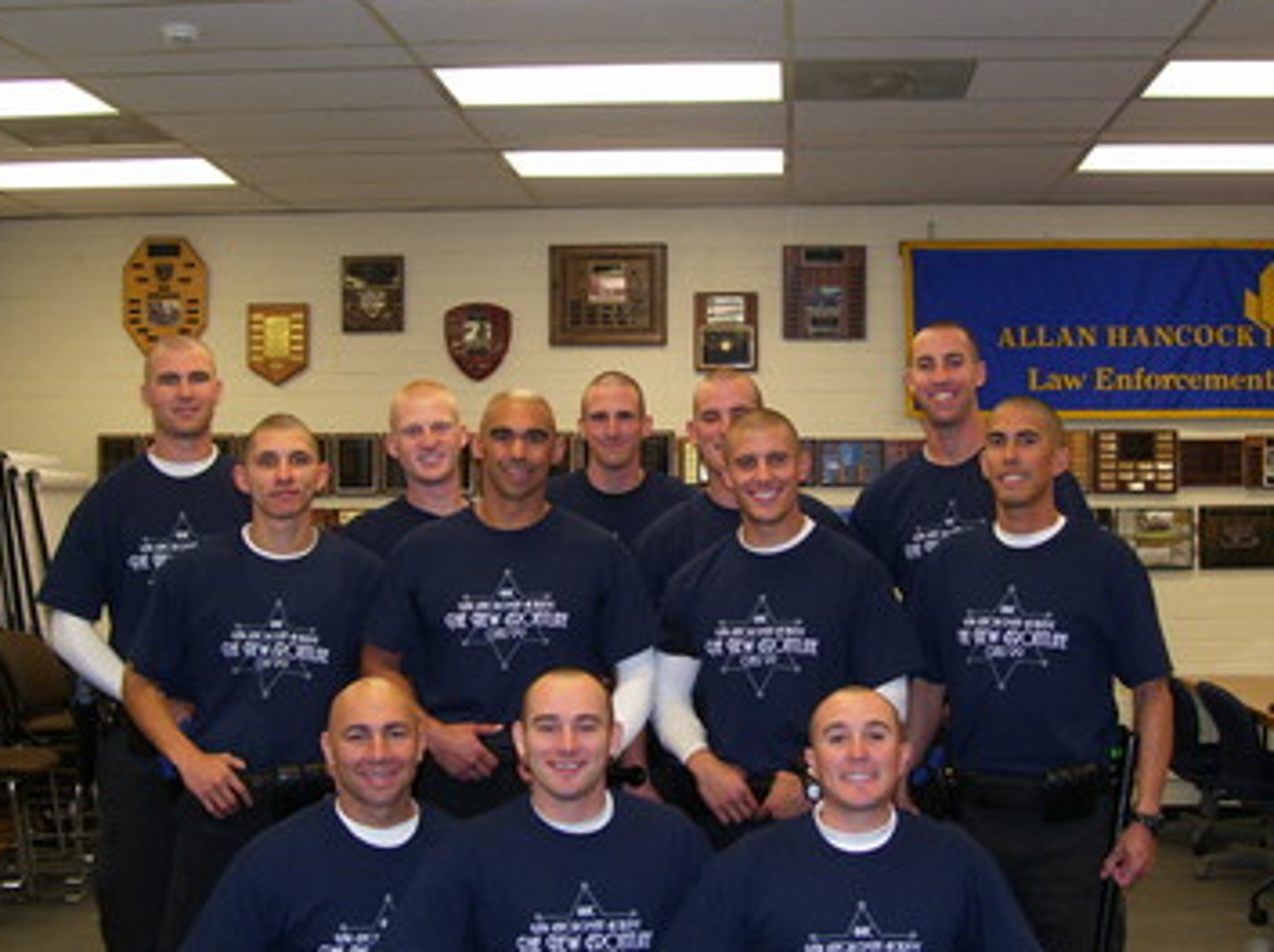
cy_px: 481
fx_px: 1875
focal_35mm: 51
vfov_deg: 28.5
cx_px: 651
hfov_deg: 37.5
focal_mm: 7.6
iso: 125
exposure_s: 1/60
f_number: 3
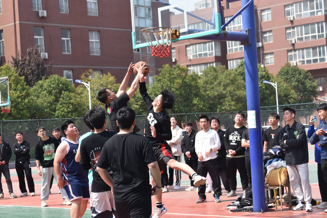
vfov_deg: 16.6
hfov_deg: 24.6
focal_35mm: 82
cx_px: 164
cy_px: 109
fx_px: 750
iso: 200
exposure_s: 1/320
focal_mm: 55
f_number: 9
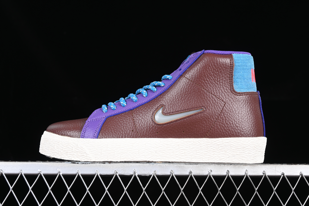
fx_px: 644
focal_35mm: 75
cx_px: 154
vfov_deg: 18.2
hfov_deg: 27.0
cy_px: 103
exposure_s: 1/60
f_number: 6.3
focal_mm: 50
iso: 160
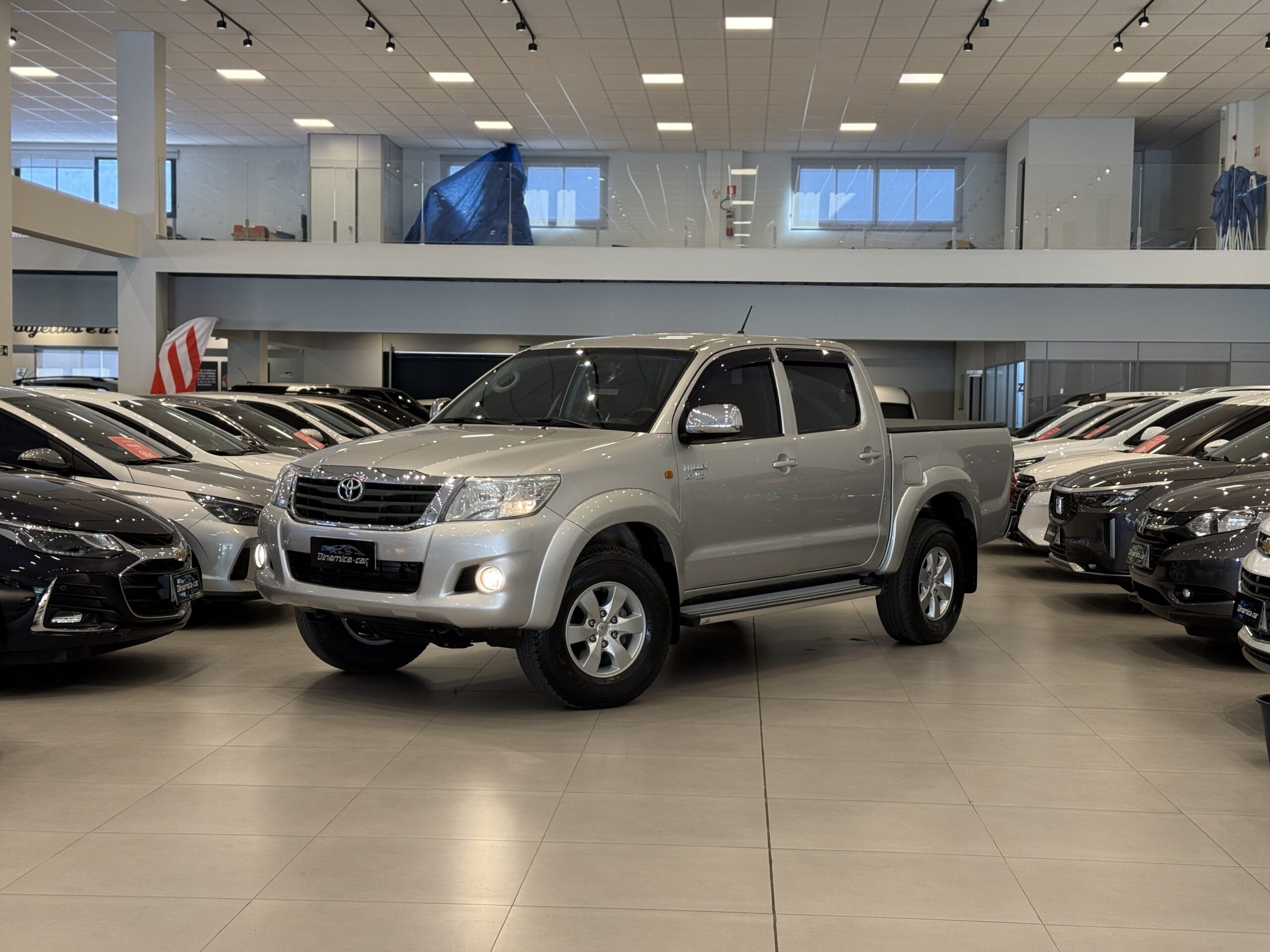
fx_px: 1761
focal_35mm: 48
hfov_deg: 39.7
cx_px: 635
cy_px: 476
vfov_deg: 30.3
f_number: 1.78
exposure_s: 1/60
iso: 80
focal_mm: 6.76
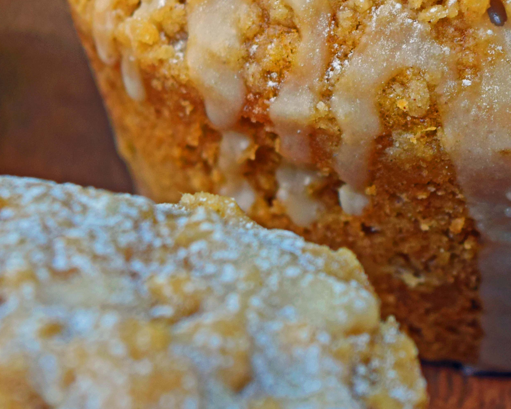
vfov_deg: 8.2
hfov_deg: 10.3
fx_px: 2830
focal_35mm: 187
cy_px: 20
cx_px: 428
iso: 400
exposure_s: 1/200
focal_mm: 55
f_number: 7.1
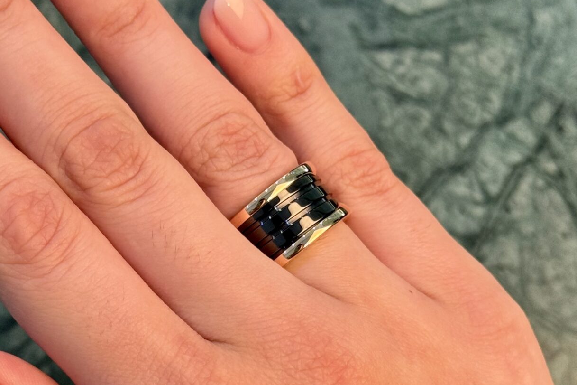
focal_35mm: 105
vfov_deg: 13.0
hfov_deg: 19.4
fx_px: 1683
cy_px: 239
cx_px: 250
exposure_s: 1/50
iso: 100
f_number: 1.78
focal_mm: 6.76
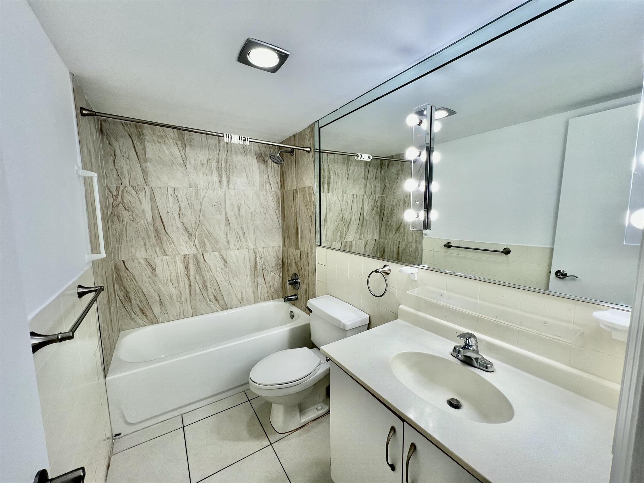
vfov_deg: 89.9
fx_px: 242
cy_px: 242
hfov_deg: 106.2
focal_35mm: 13
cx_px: 322
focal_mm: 1.57
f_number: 1.8
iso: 50
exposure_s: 1/120
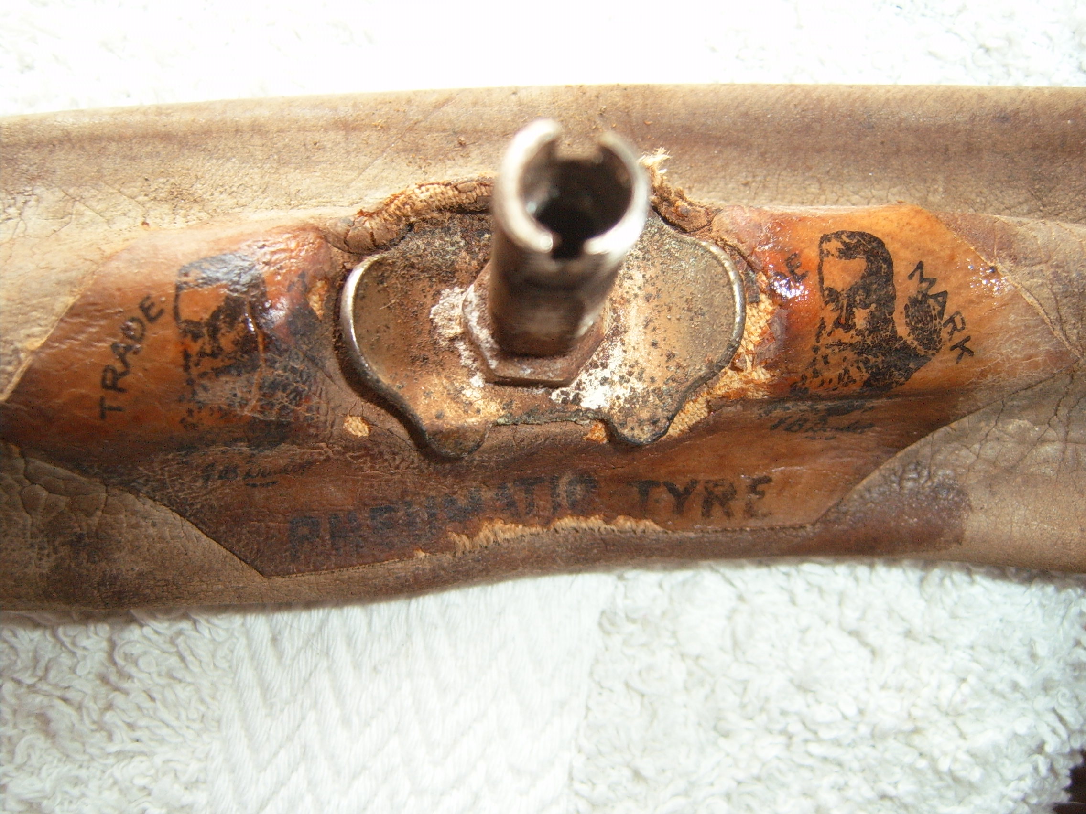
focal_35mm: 37
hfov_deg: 50.1
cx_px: 543
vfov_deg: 38.7
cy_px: 407
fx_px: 1161
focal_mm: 6.2
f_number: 2.9
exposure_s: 1/30
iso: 141
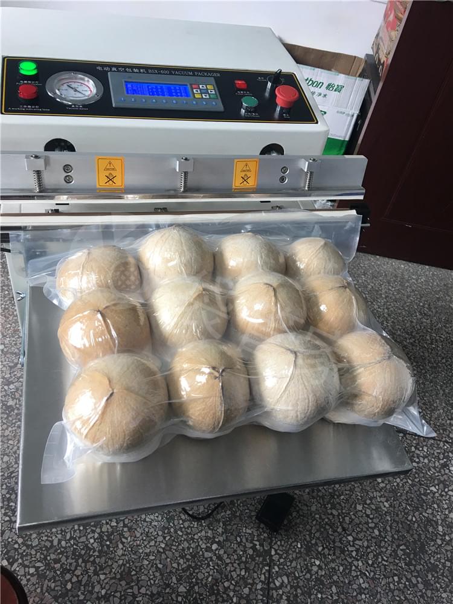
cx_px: 226
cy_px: 302
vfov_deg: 61.7
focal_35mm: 29
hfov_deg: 48.2
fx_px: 506
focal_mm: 4.15
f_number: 2.2
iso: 40
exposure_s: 1/33
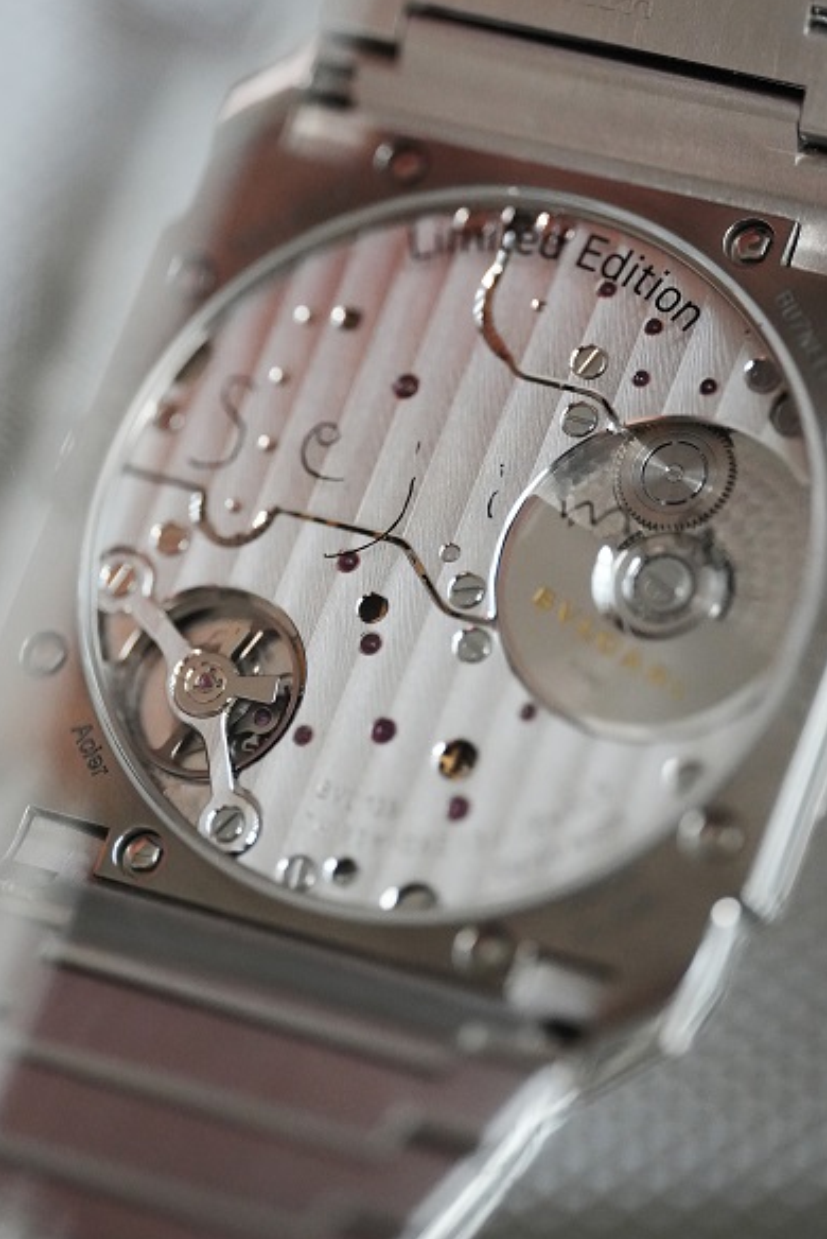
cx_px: 450
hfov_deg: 10.9
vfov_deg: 16.3
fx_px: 4336
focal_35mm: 126
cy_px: 561
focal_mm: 105
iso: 8000
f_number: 2.8
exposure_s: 1/250
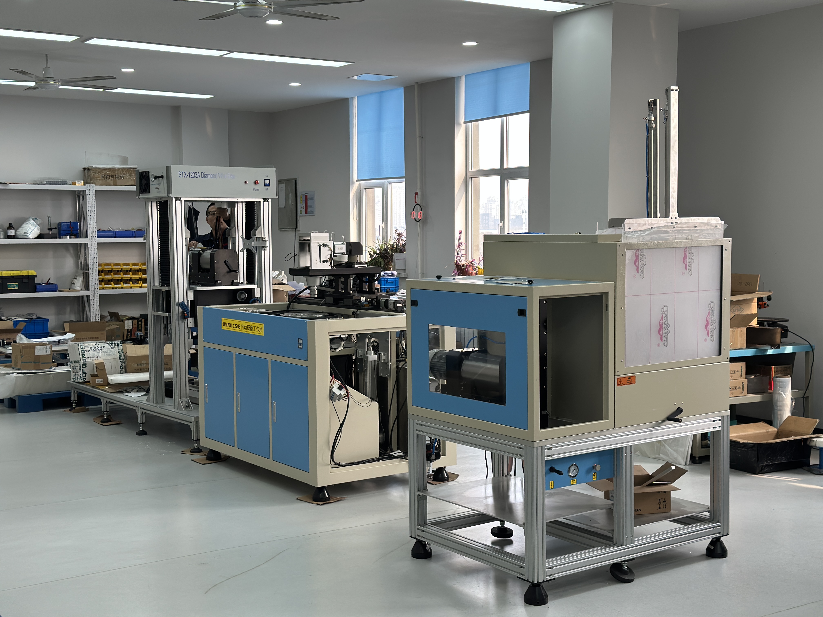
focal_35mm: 48
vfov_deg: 30.3
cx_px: 412
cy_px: 308
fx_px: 1141
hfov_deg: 39.7
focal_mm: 6.86
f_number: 1.78
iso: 80
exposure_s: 1/339
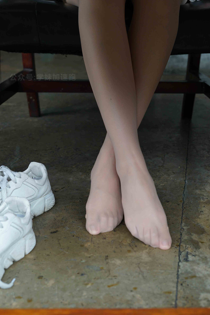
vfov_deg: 36.2
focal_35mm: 55
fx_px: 481
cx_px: 112
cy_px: 152
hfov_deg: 24.6
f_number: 5
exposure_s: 1/60
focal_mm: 50
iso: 200
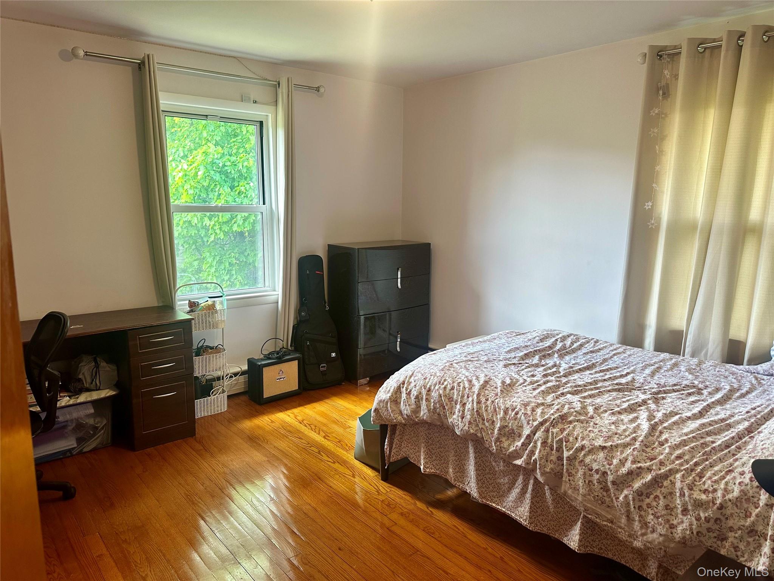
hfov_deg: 71.6
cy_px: 290
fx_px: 537
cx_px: 387
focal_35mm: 24
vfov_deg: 56.8
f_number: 1.78
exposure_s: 1/60
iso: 125
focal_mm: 6.86
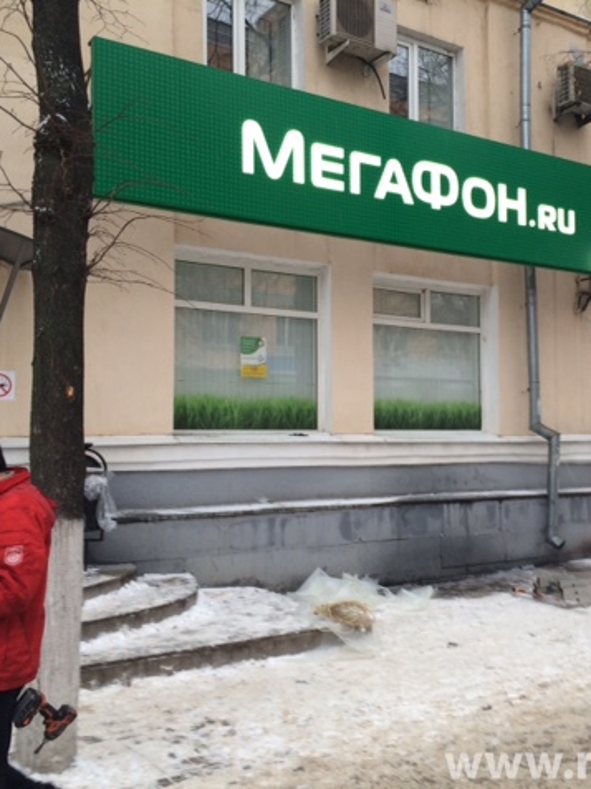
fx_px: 888
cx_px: 402
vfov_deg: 47.9
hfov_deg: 36.4
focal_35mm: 39
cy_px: 393
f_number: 2.2
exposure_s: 1/60
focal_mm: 4.15
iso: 40
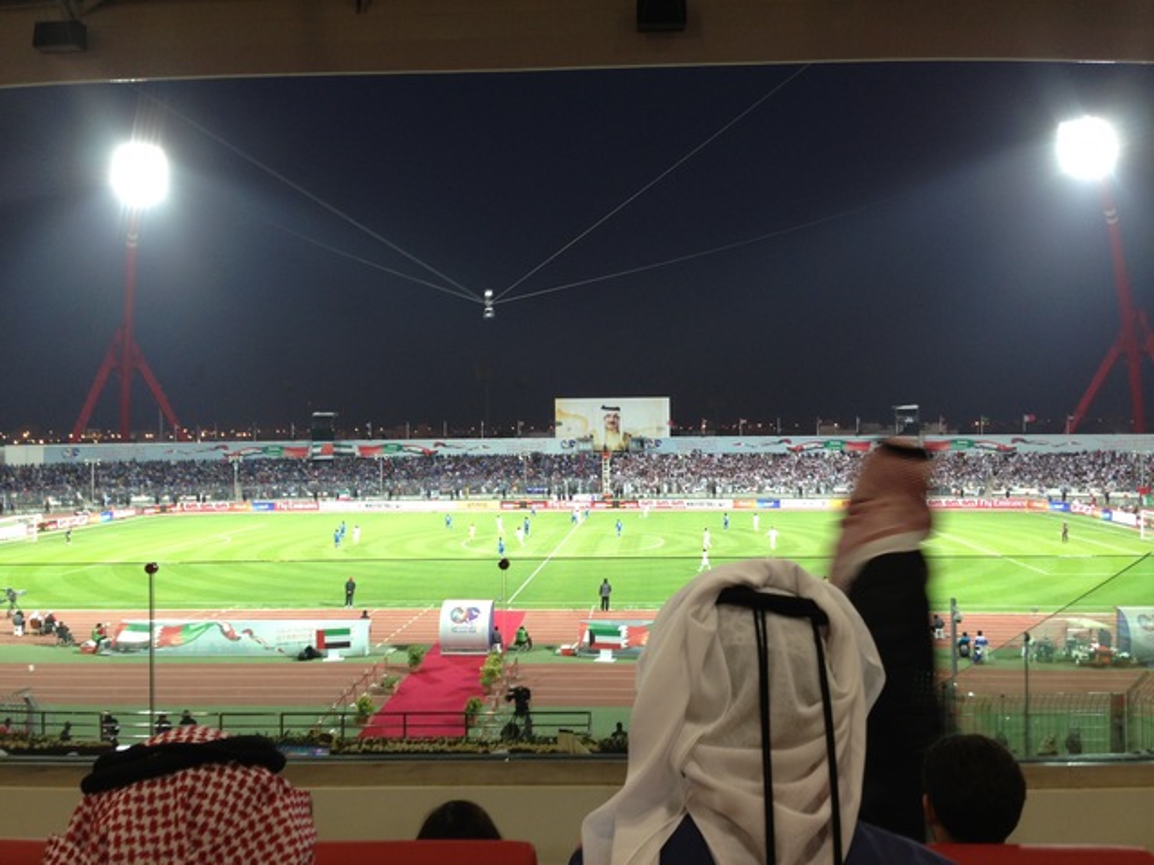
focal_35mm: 33
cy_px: 432
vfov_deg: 42.9
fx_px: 1100
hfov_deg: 55.4
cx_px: 577
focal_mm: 4.13
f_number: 2.4
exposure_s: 1/20
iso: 64
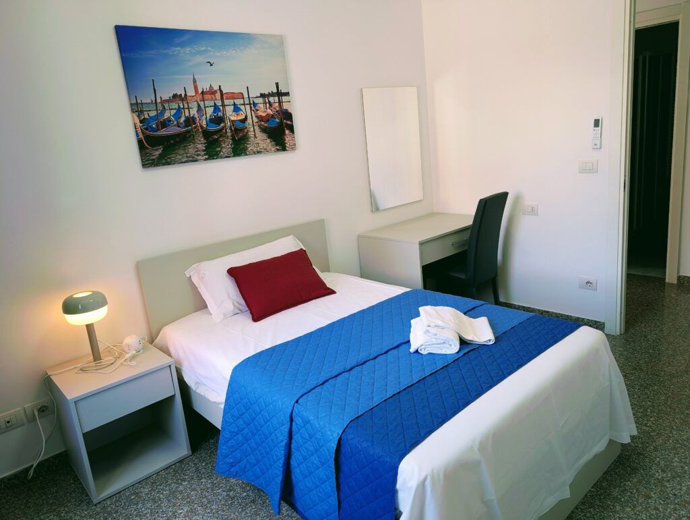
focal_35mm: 24
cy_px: 260
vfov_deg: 56.9
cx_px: 345
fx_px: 479
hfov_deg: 71.5
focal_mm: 6.9
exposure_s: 1/40.9
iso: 23
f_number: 1.68
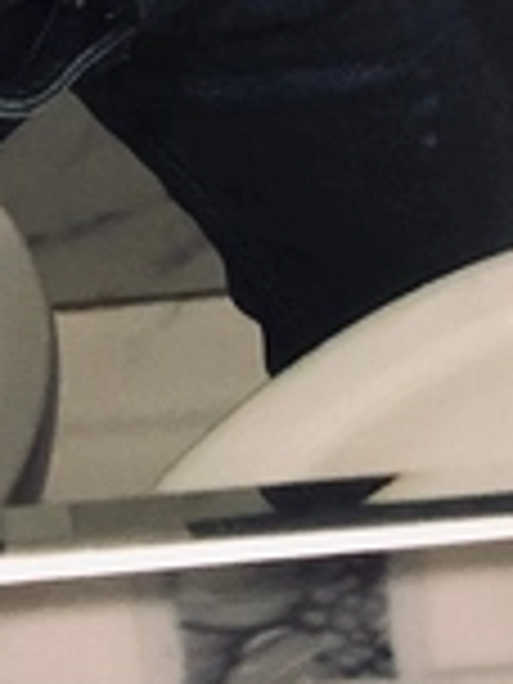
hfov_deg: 9.5
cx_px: -225
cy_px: -1102
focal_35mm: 153
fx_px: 3023
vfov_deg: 10.5
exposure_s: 1/15
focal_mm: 3.99
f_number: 1.8
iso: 80
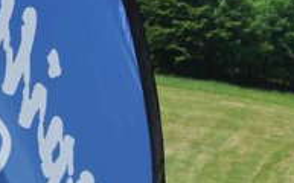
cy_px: 271
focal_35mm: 314
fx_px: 2512
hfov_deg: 6.7
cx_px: 259
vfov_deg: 4.1
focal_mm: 50
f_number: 13
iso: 200
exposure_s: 1/160
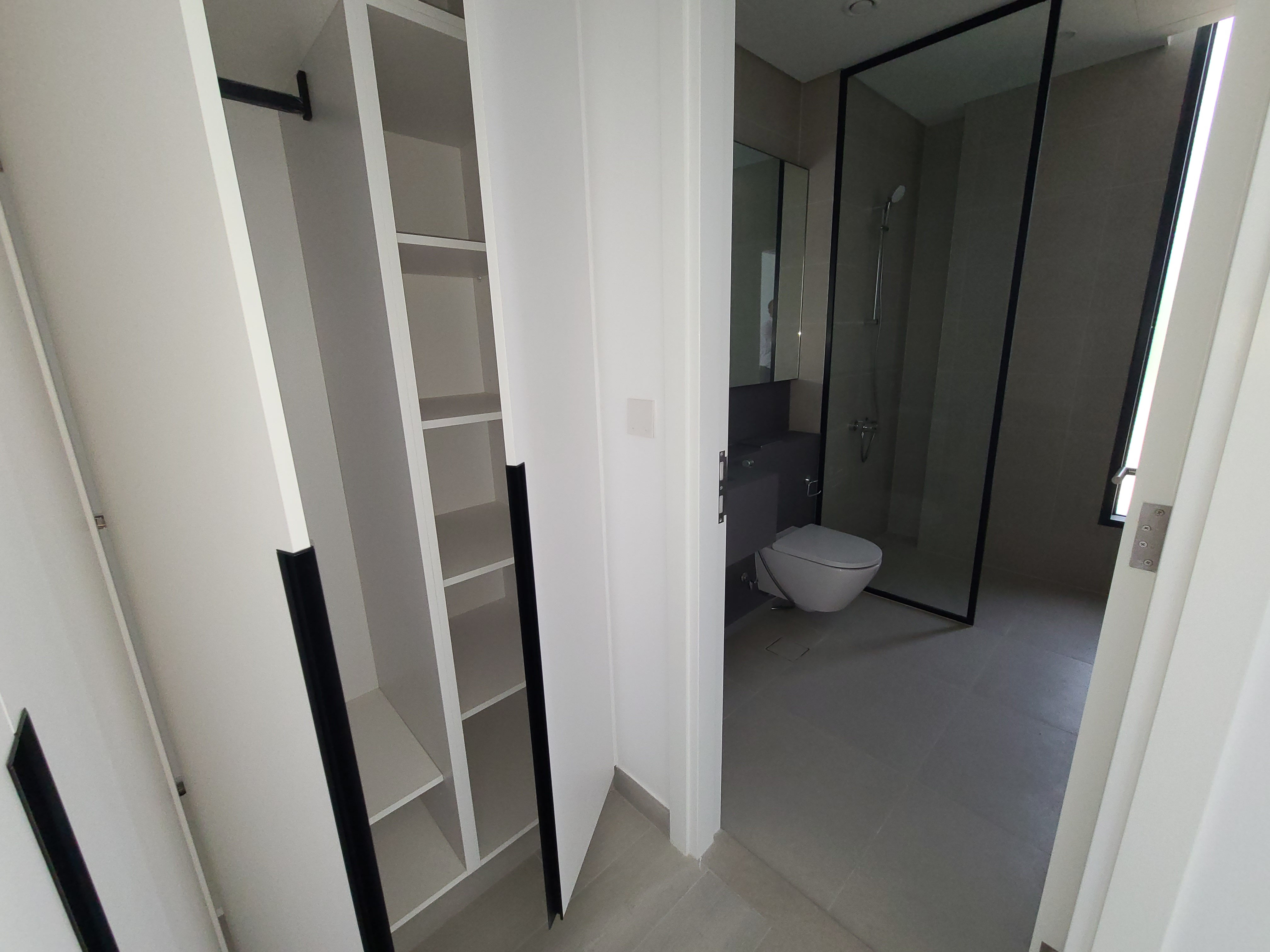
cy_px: 476
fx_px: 477
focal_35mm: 13
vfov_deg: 89.9
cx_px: 635
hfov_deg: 106.2
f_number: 2.2
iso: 200
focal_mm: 2.2
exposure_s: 1/60
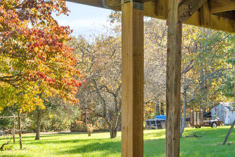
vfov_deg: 20.1
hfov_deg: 29.8
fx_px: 437
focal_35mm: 67
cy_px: 125
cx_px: 73
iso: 320
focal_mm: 16
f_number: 13
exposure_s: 1/60
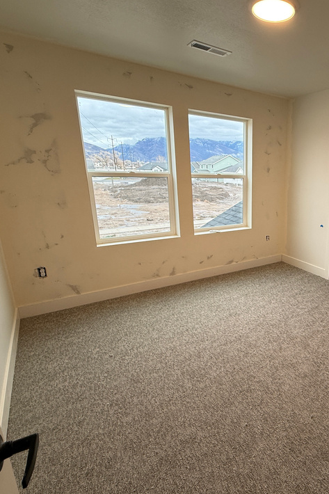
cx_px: 278
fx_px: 288
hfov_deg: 54.0
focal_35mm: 21
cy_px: 246
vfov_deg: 81.2
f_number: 2.2
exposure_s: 1/120
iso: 80
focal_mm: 2.22
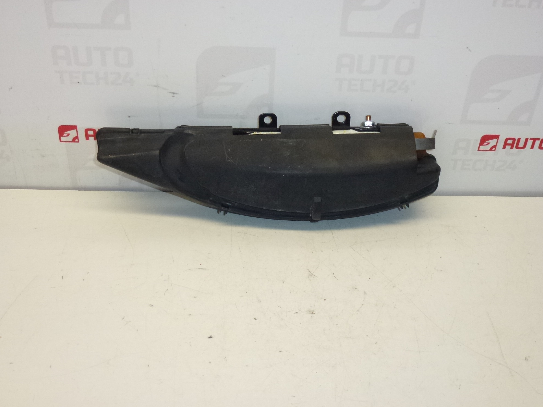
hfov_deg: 50.1
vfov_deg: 38.7
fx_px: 580
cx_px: 269
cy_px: 199
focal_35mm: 37
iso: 400
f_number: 3.7
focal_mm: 6.4
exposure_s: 1/320
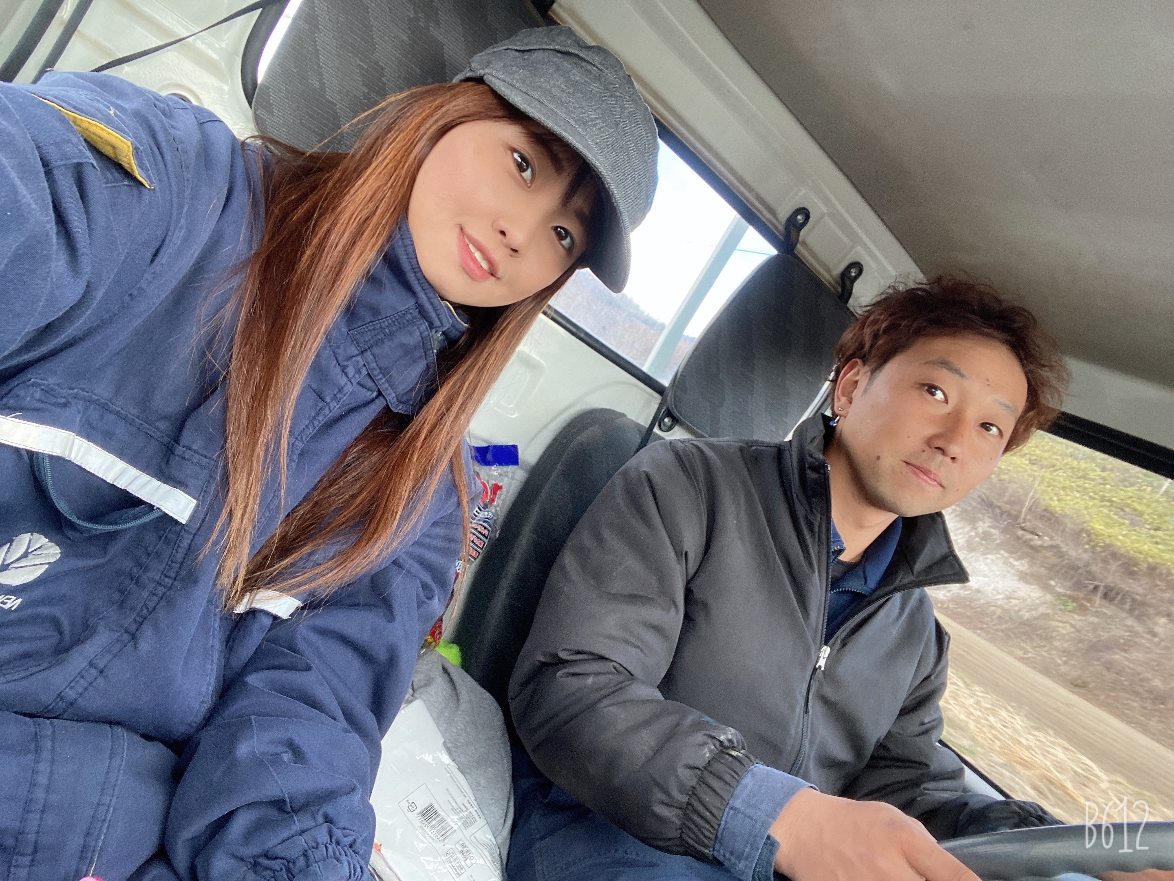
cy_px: 440
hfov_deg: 73.9
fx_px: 780
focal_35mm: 23
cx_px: 587
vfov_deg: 58.9
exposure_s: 1/122
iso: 50
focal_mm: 2.71
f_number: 2.2
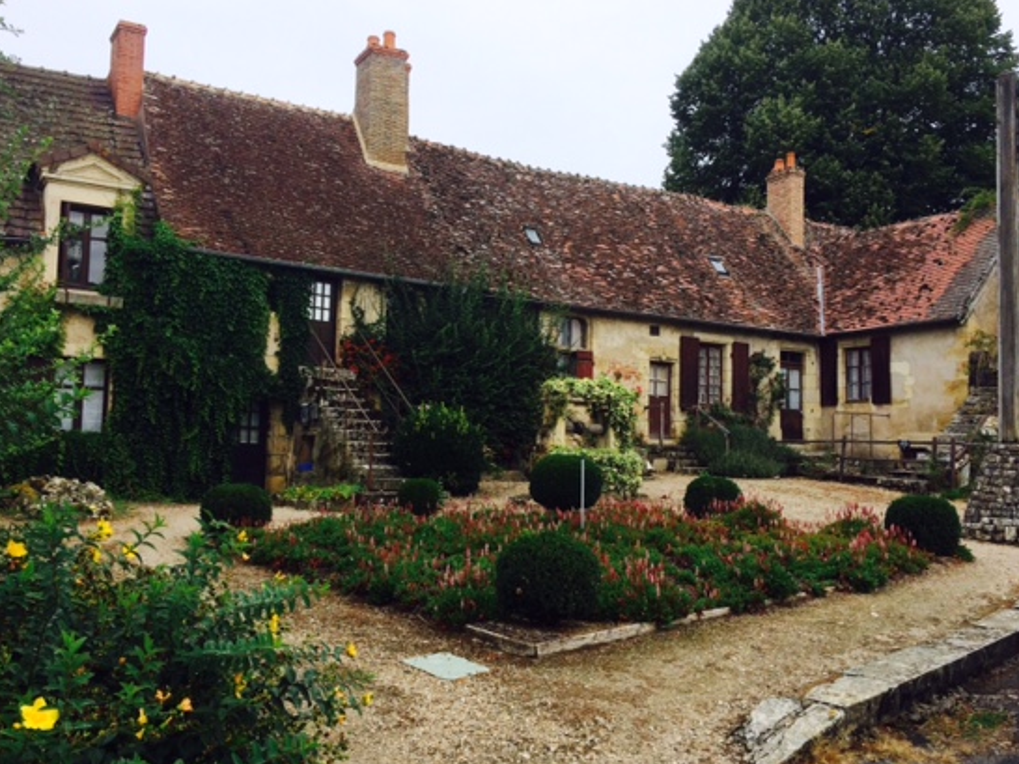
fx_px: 1000
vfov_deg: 41.8
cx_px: 500
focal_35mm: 34
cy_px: 381
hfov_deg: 54.0
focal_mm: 4.15
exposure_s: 1/662
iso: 32
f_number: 2.2
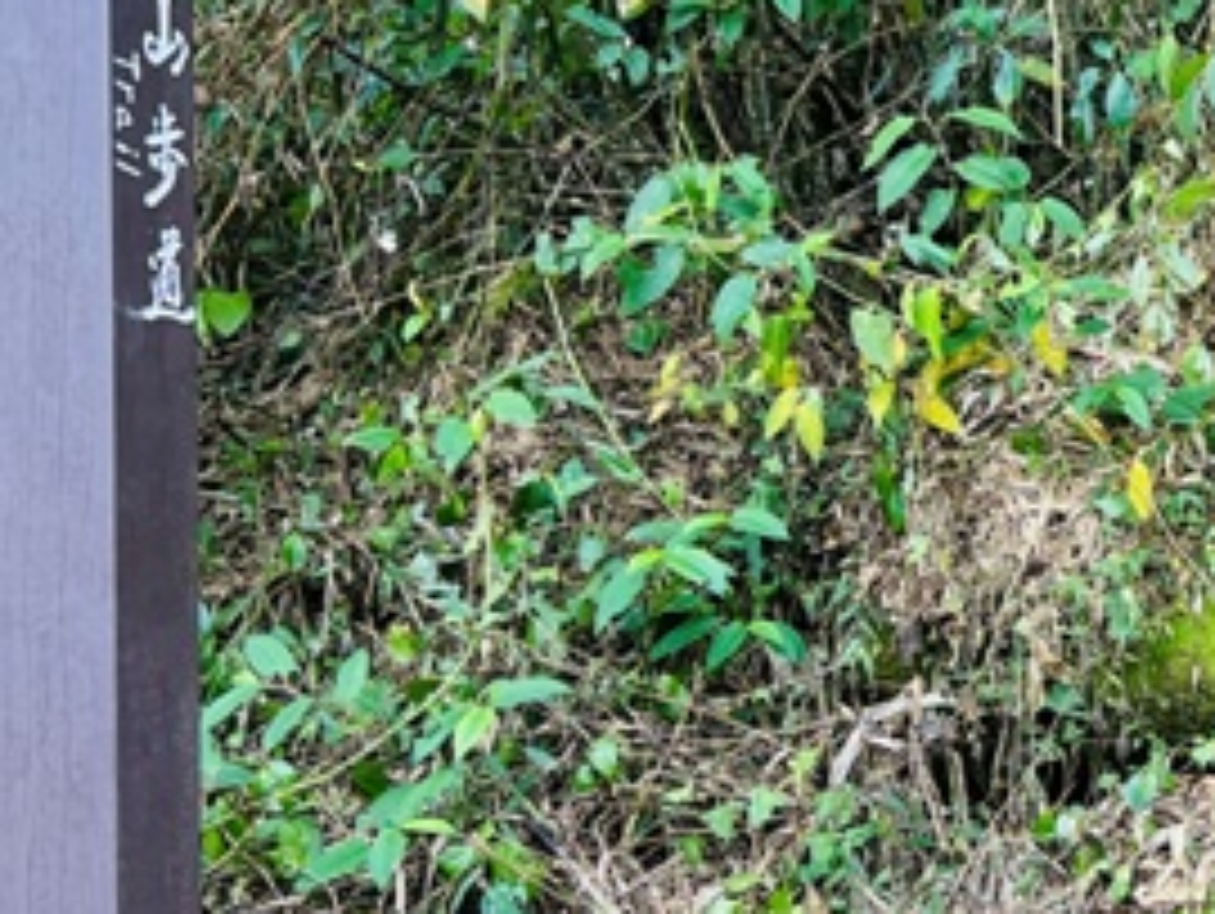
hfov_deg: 22.6
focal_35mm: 77
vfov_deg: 19.1
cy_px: 342
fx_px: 2705
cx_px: 1580
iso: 125
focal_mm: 5.7
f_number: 1.5
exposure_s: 1/113
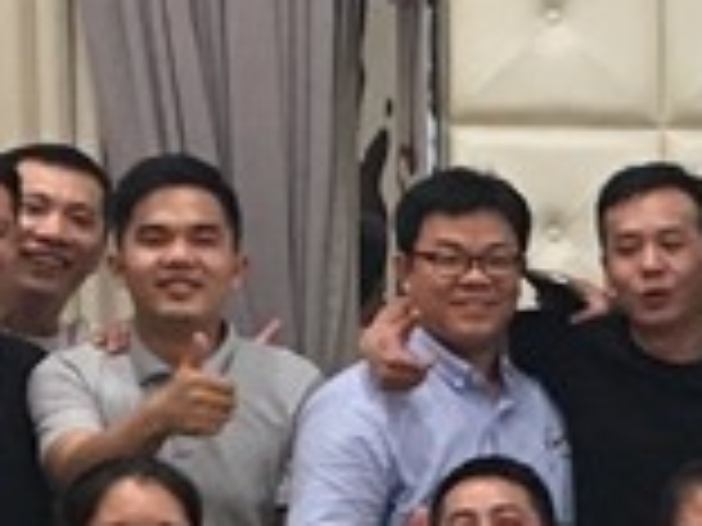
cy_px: 593
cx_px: 1382
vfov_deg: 7.9
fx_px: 3772
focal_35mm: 186
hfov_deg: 9.9
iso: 80
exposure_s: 1/17
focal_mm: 4.15
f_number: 2.2
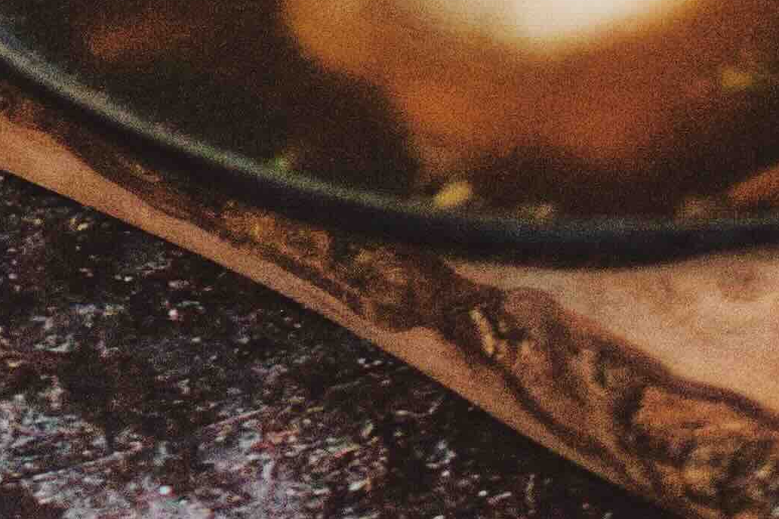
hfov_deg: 7.1
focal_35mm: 292
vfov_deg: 4.6
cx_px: 305
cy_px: -513
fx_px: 6315
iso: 5000
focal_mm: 35
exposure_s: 1/80
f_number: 1.8
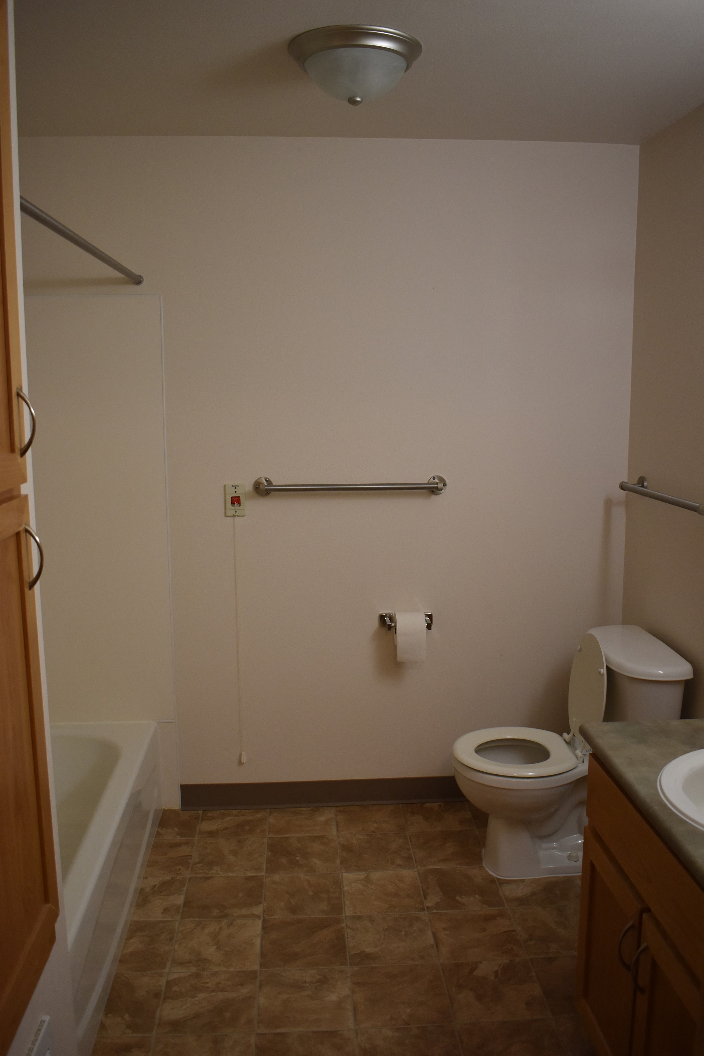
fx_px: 880
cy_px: 528
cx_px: 352
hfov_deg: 43.6
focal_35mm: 30
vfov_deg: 61.9
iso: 800
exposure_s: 1/160
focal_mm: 20
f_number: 3.8
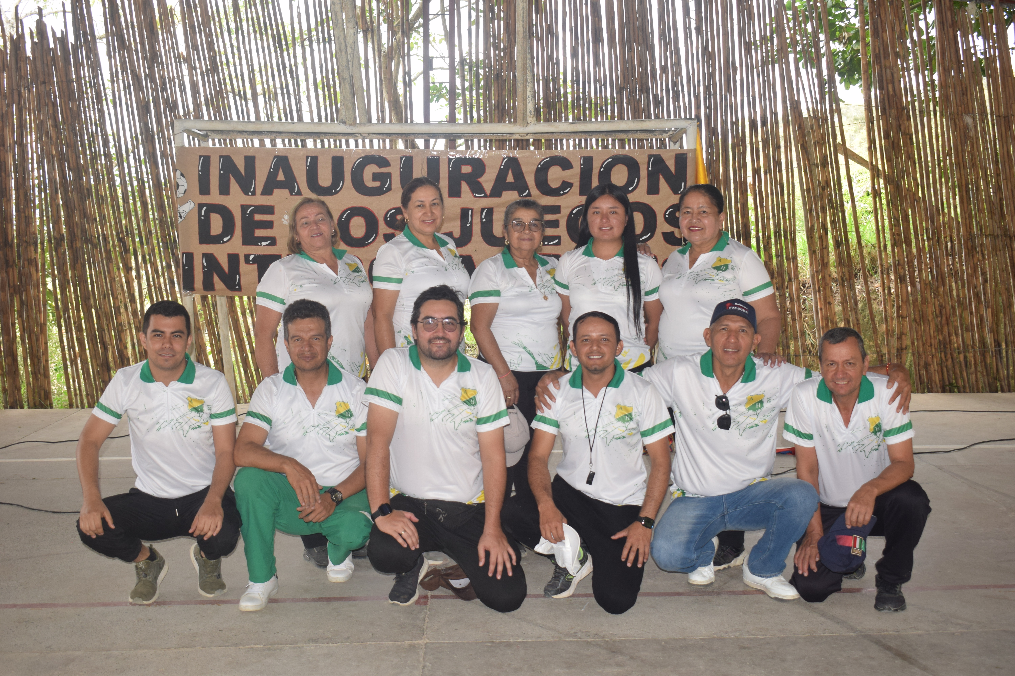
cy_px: 338
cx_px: 508
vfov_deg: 29.9
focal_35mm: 45
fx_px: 1269
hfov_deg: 43.6
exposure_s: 1/125
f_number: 5.6
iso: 400
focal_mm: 30
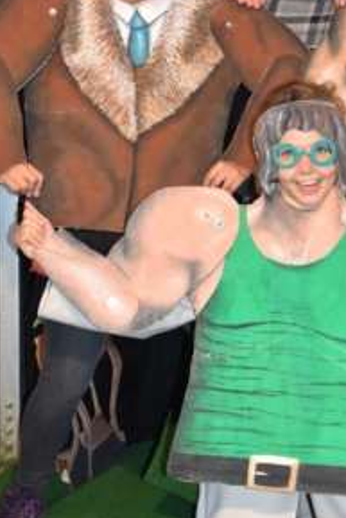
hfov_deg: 20.7
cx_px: 293
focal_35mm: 65
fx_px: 934
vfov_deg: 30.9
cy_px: 201
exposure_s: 1/80
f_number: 4.5
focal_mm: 25
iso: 800
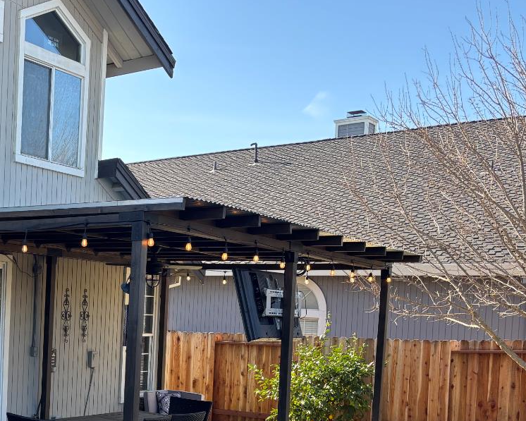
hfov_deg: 33.7
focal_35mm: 51
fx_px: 794
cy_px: 337
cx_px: 9
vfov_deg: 29.0
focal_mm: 5.96
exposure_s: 1/495
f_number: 1.6
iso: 50
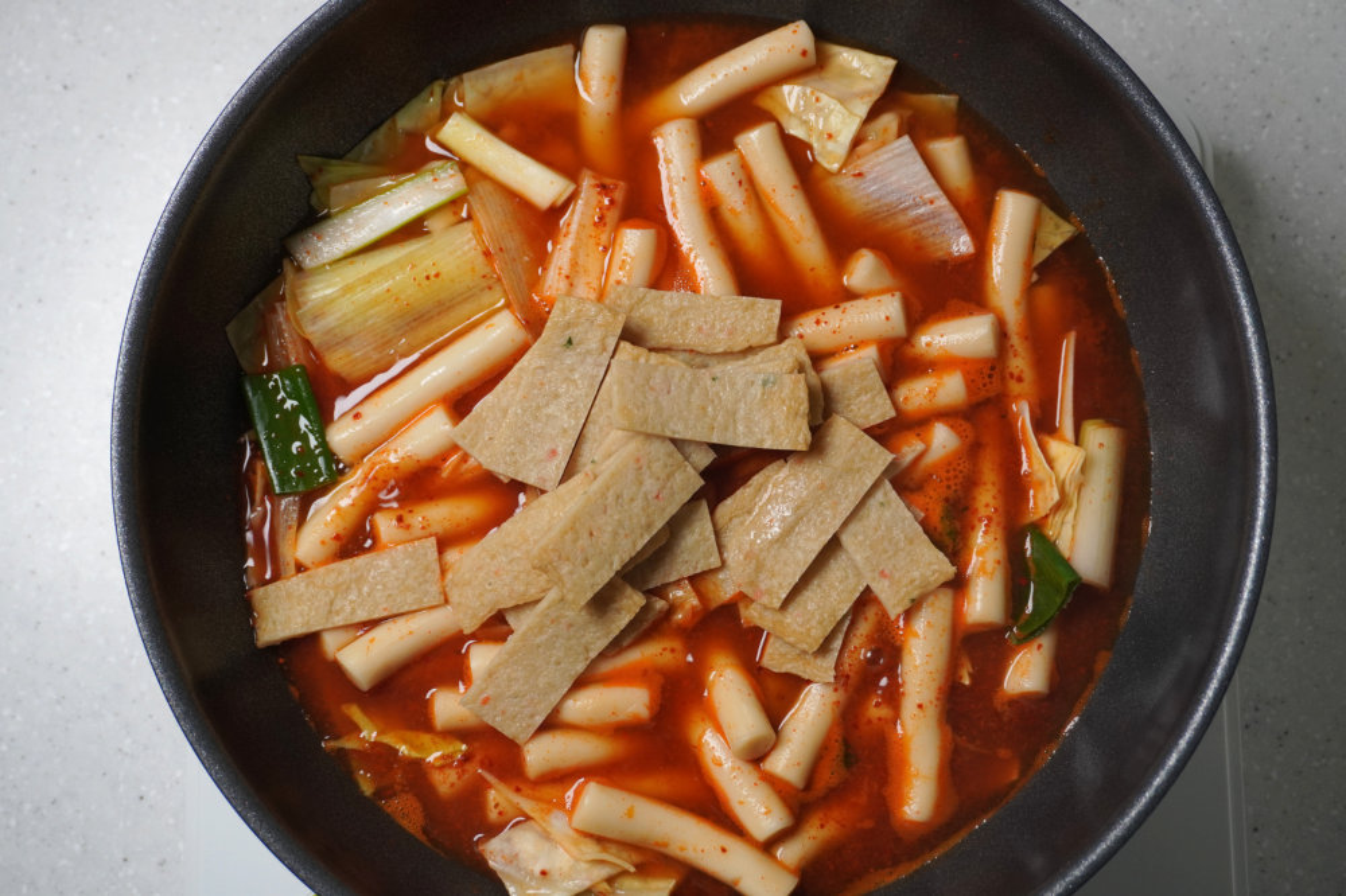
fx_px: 1626
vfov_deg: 30.8
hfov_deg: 45.0
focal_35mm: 44
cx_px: 673
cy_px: 448
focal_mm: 29
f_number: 4.5
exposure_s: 1/160
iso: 640
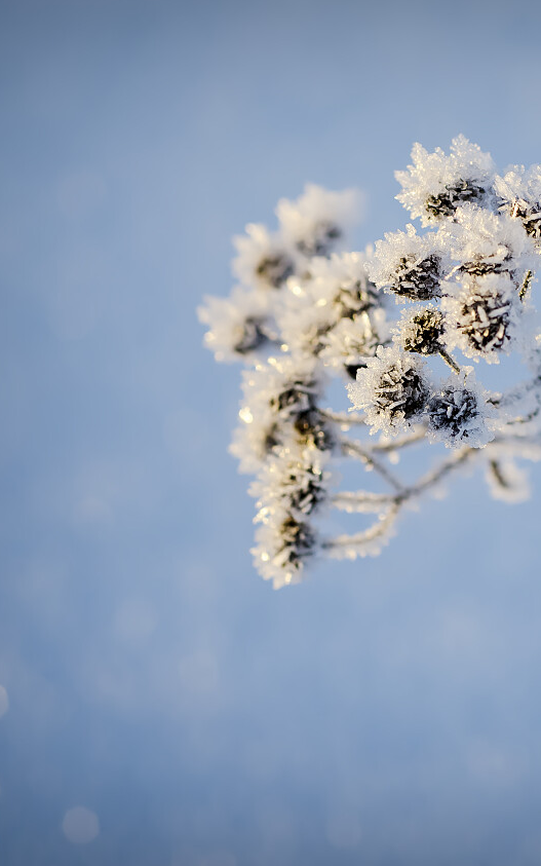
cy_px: 432
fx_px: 3279
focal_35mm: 139
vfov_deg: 15.0
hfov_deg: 9.4
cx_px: 521
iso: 320
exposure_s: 1/800
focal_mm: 60
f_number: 5
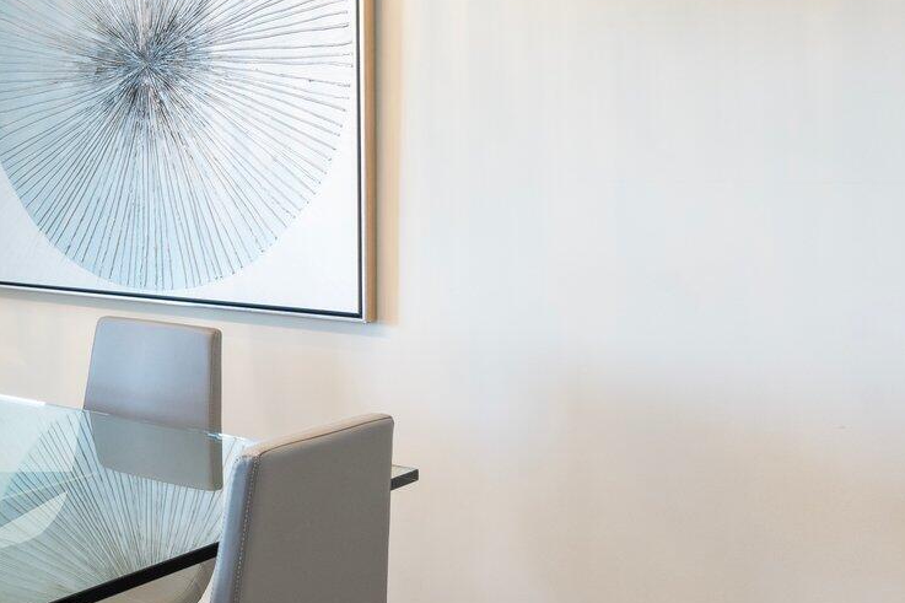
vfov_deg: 26.7
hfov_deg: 35.1
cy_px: 171
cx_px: -42
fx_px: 1257
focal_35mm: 50
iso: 1000
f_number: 8
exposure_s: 1/8
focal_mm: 18
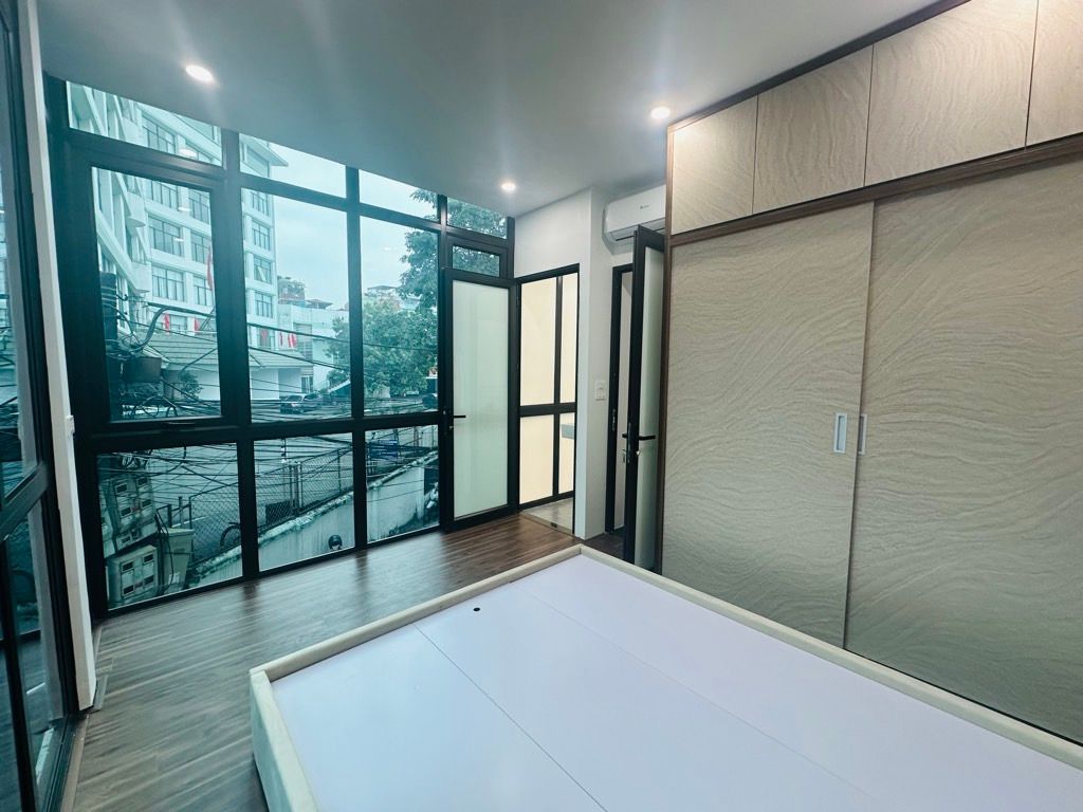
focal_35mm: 14
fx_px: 438
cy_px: 406
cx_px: 542
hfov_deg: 102.1
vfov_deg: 85.7
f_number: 2.2
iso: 160
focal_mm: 2.22
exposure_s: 1/100
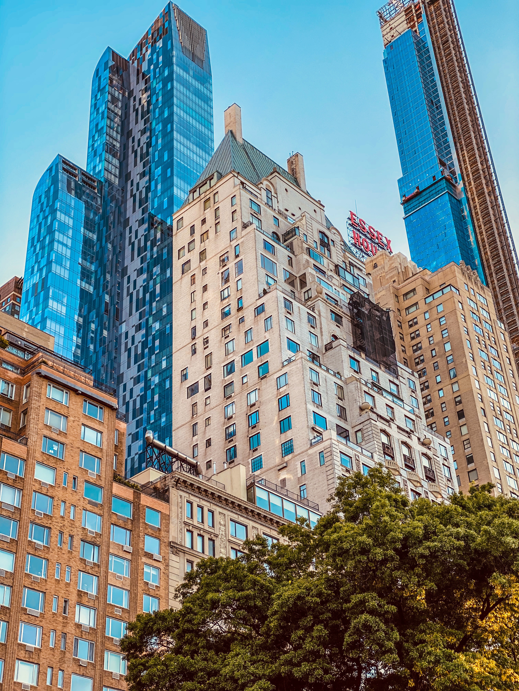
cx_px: 260
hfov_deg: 28.0
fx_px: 1040
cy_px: 346
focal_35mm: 52
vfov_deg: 36.8
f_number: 2
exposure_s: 1/122
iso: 20
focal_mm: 6
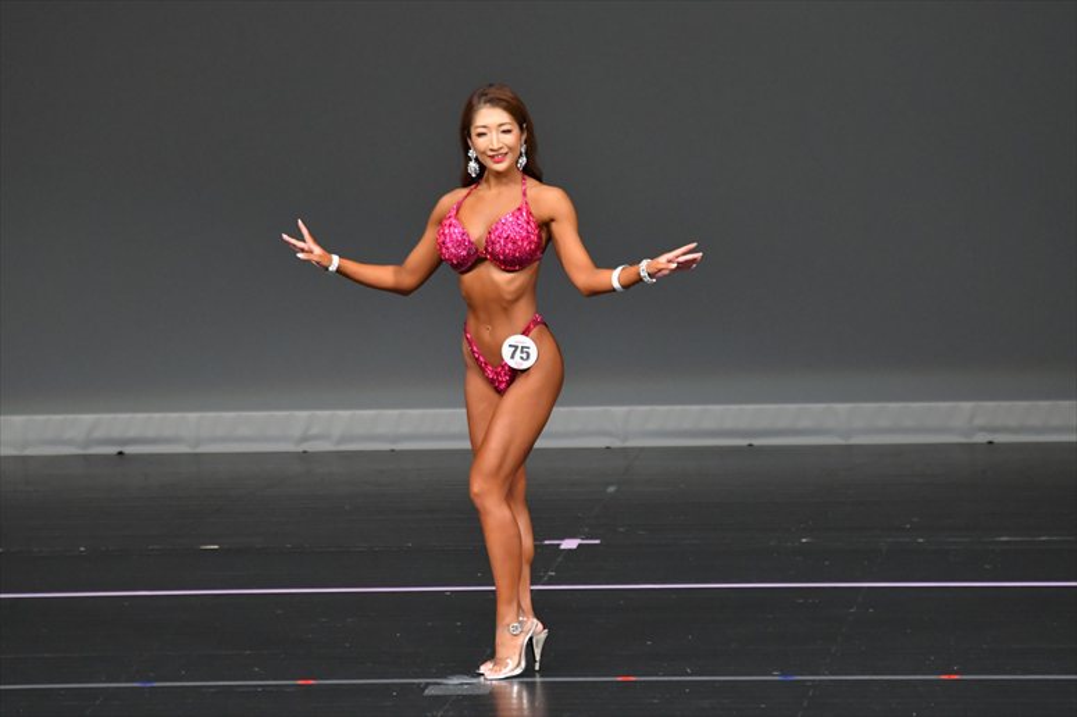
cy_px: 358
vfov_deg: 4.0
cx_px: 538
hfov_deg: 6.0
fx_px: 10316
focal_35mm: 345
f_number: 5.6
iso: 4000
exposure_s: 1/400
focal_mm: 230
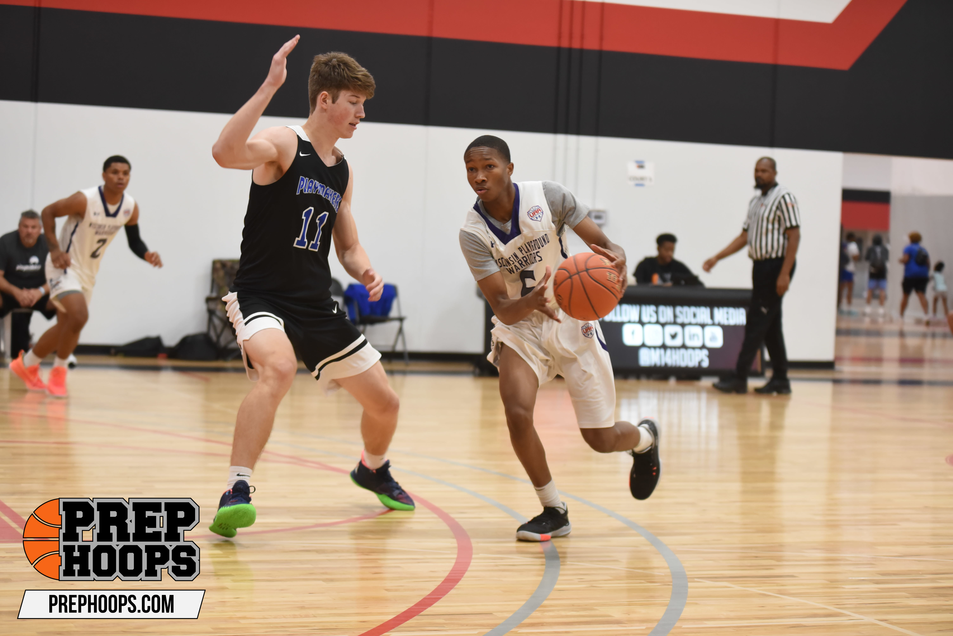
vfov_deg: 15.9
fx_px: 2277
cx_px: 476
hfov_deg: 23.6
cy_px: 318
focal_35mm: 86
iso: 2200
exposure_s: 1/400
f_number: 2.8
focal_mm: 86
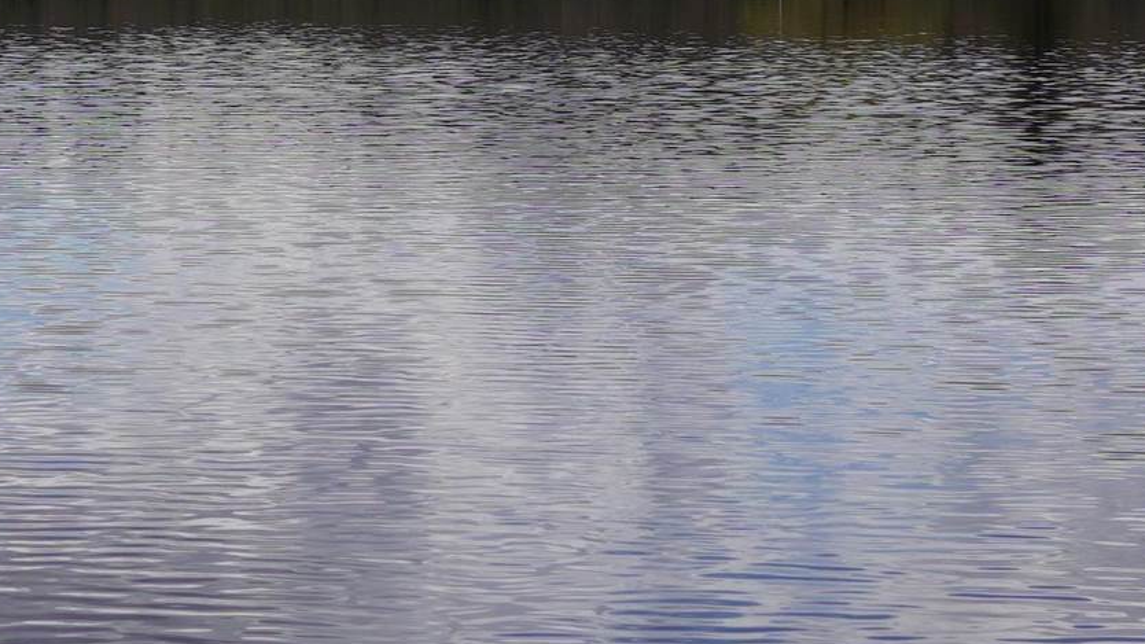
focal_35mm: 135
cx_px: 373
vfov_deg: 8.7
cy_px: -449
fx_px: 4098
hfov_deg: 15.9
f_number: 5
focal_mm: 35
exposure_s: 1/1600
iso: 100
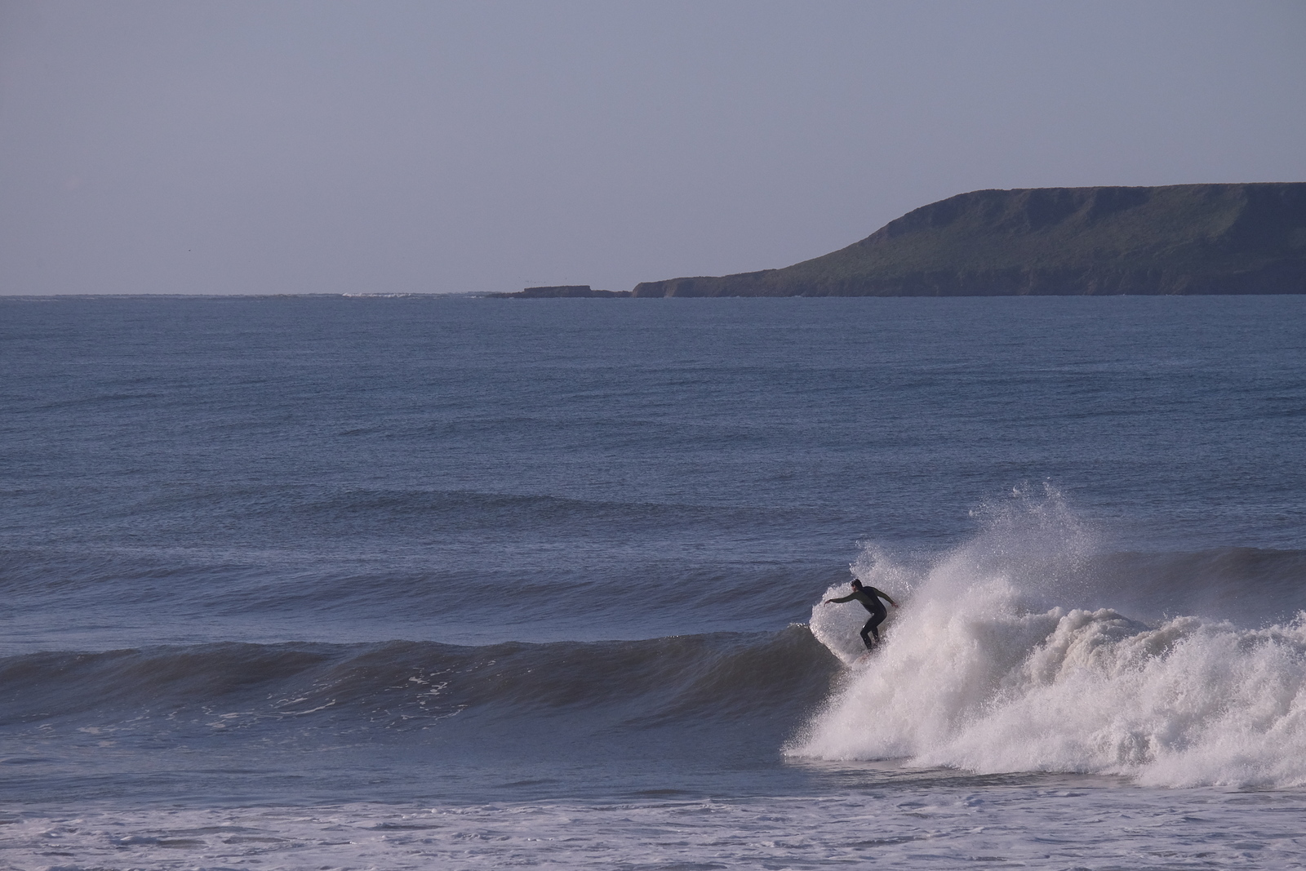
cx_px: 653
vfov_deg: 4.0
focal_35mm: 345
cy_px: 436
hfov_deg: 6.0
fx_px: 12516
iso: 800
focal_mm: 230
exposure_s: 1/2000
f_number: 11
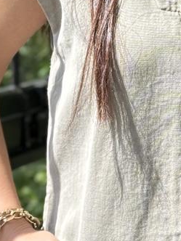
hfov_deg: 7.6
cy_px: 32
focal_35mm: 193
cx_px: 216
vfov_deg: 10.2
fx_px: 1346
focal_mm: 6.76
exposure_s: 1/370
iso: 64
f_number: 1.78
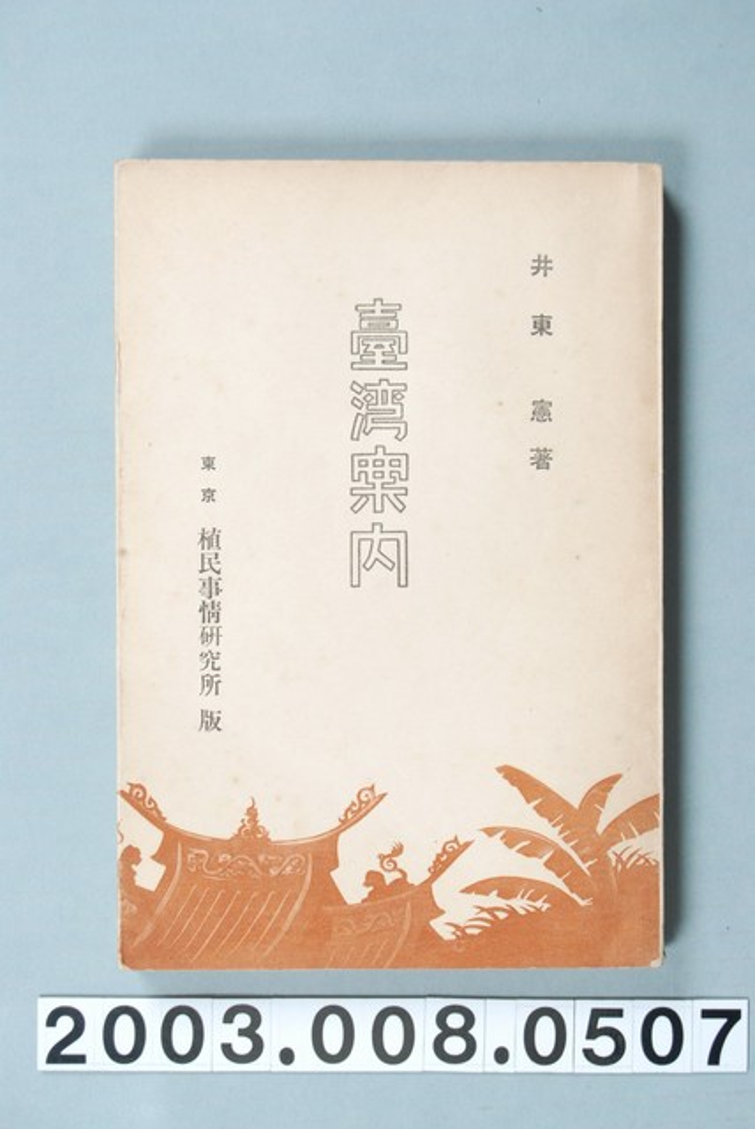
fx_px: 2590
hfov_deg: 16.6
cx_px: 378
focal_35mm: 82
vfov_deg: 24.6
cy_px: 564
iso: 200
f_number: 8
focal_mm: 55
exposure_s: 1/125
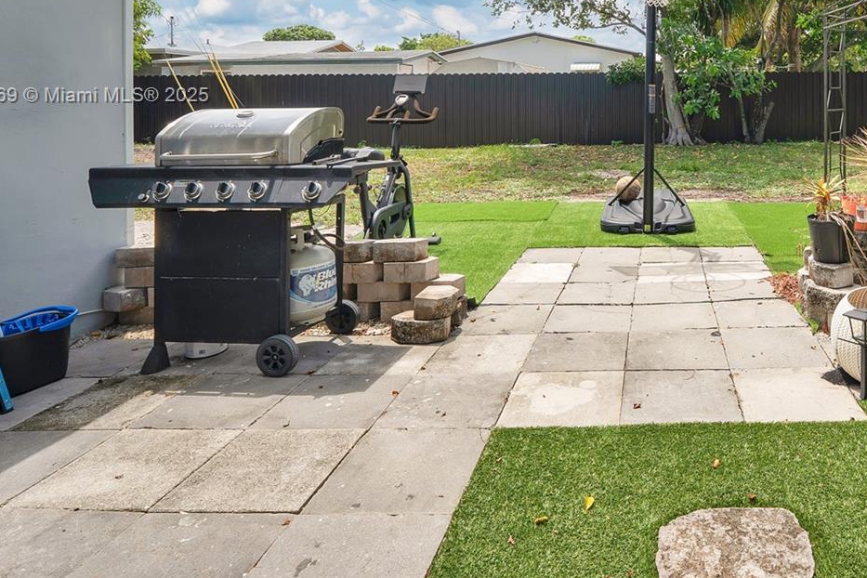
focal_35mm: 24
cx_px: 655
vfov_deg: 49.3
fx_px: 578
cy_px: 97
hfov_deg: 68.7
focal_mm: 14
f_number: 9
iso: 100
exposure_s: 1/125
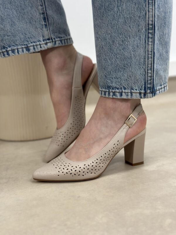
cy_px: 118
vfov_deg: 39.7
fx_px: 325
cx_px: 88
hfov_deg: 30.3
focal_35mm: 48
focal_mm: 6.86
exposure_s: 1/100
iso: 200
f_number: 1.78
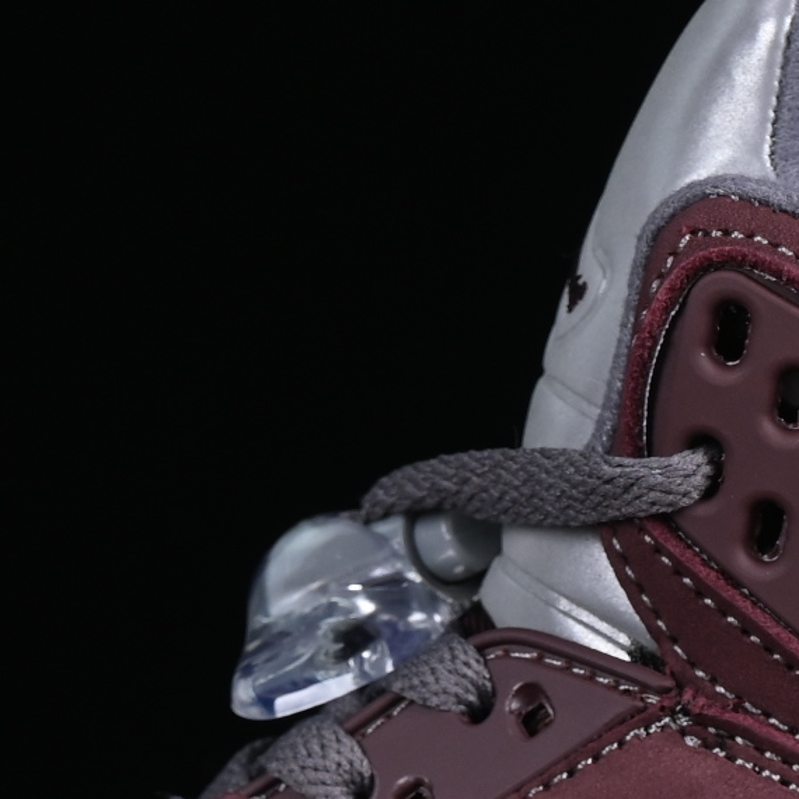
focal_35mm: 299
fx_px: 7808
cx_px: 421
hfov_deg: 5.9
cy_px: 915
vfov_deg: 5.8
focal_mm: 48
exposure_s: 1/100
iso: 160
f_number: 8
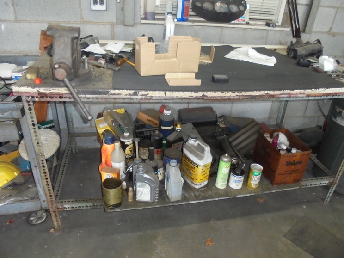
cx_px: 176
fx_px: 268
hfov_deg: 65.3
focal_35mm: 27
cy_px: 129
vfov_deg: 51.4
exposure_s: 1/30
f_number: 3.5
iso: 400
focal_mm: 4.6
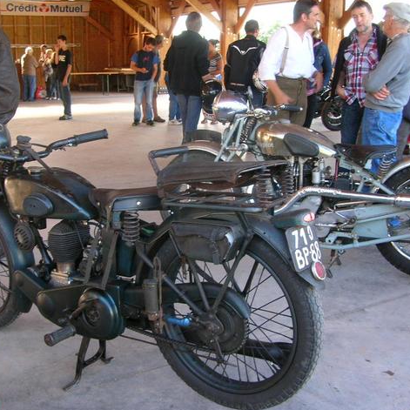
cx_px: 198
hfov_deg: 40.0
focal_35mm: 42
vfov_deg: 40.0
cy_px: 207
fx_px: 563
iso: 50
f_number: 2.8
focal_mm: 5.8
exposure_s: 1/30
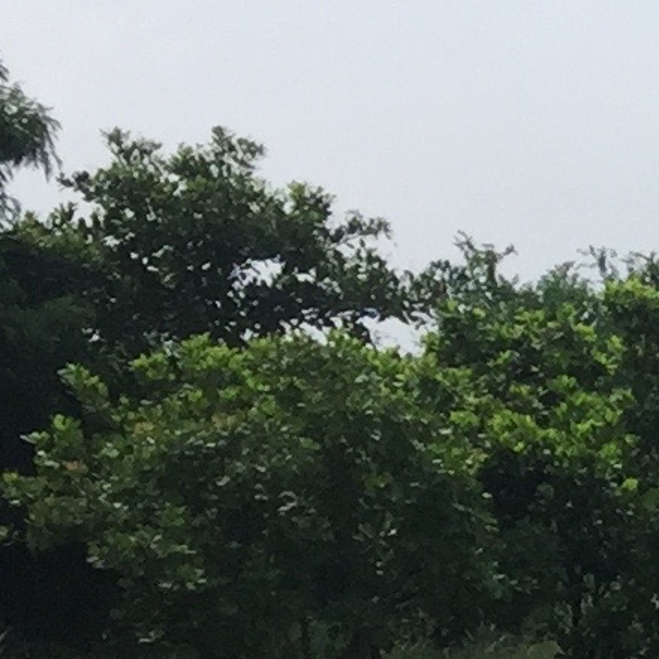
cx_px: 2175
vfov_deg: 9.1
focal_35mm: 190
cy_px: 722
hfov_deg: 7.7
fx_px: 4092
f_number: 2.2
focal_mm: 4.15
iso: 32
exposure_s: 1/2326
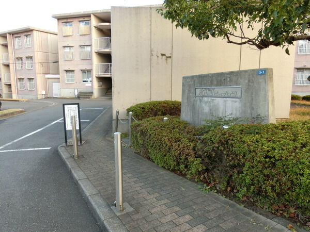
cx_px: 155
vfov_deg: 54.9
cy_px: 116
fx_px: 224
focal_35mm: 25
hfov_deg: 69.4
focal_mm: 4.5
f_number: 3.5
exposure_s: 1/125
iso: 125
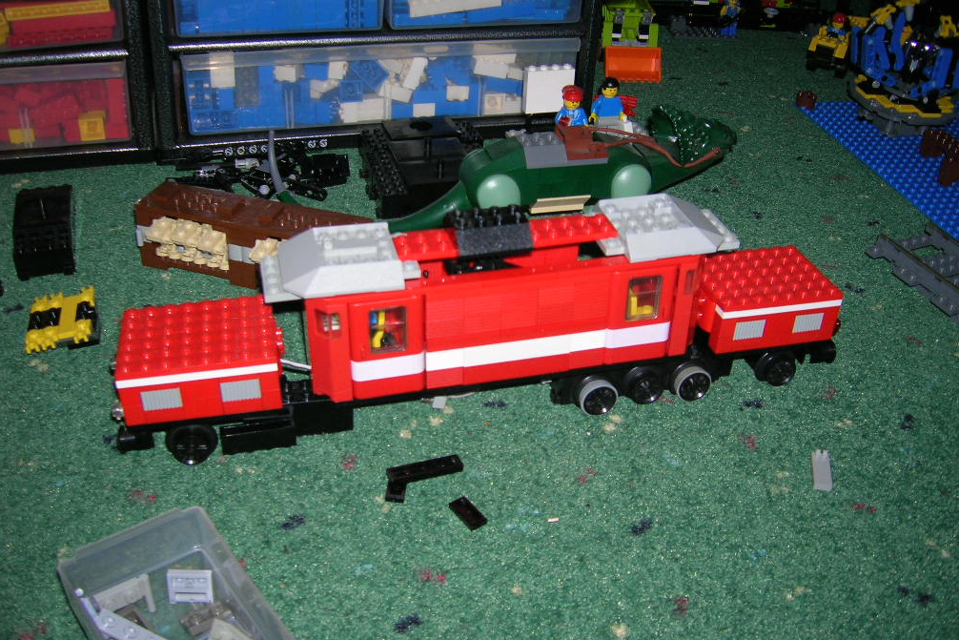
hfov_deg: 53.1
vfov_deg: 36.9
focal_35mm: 36
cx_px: 483
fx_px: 959
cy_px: 290
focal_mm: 5.7
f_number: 2.9
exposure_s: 1/60.1
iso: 50
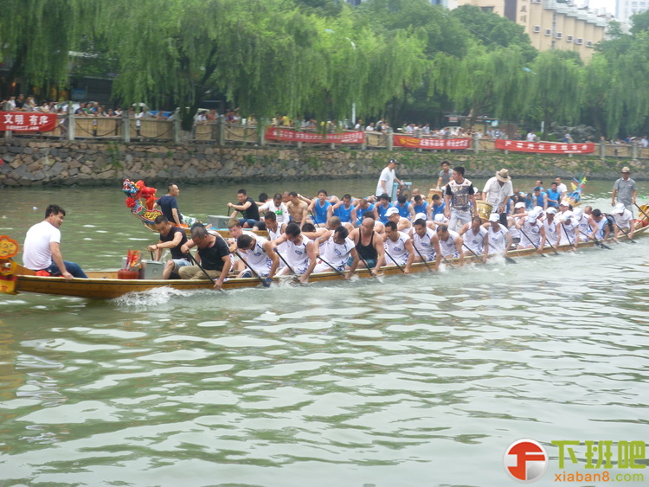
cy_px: 244
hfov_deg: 33.8
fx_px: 1069
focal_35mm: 57
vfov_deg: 25.7
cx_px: 324
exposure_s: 1/60
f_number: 5.2
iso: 80
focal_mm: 10
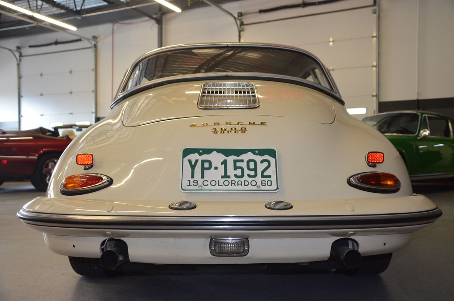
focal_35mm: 36
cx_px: 227
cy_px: 150
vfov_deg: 36.7
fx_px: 453
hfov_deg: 53.2
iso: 2000
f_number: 3.8
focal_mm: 24
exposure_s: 1/60
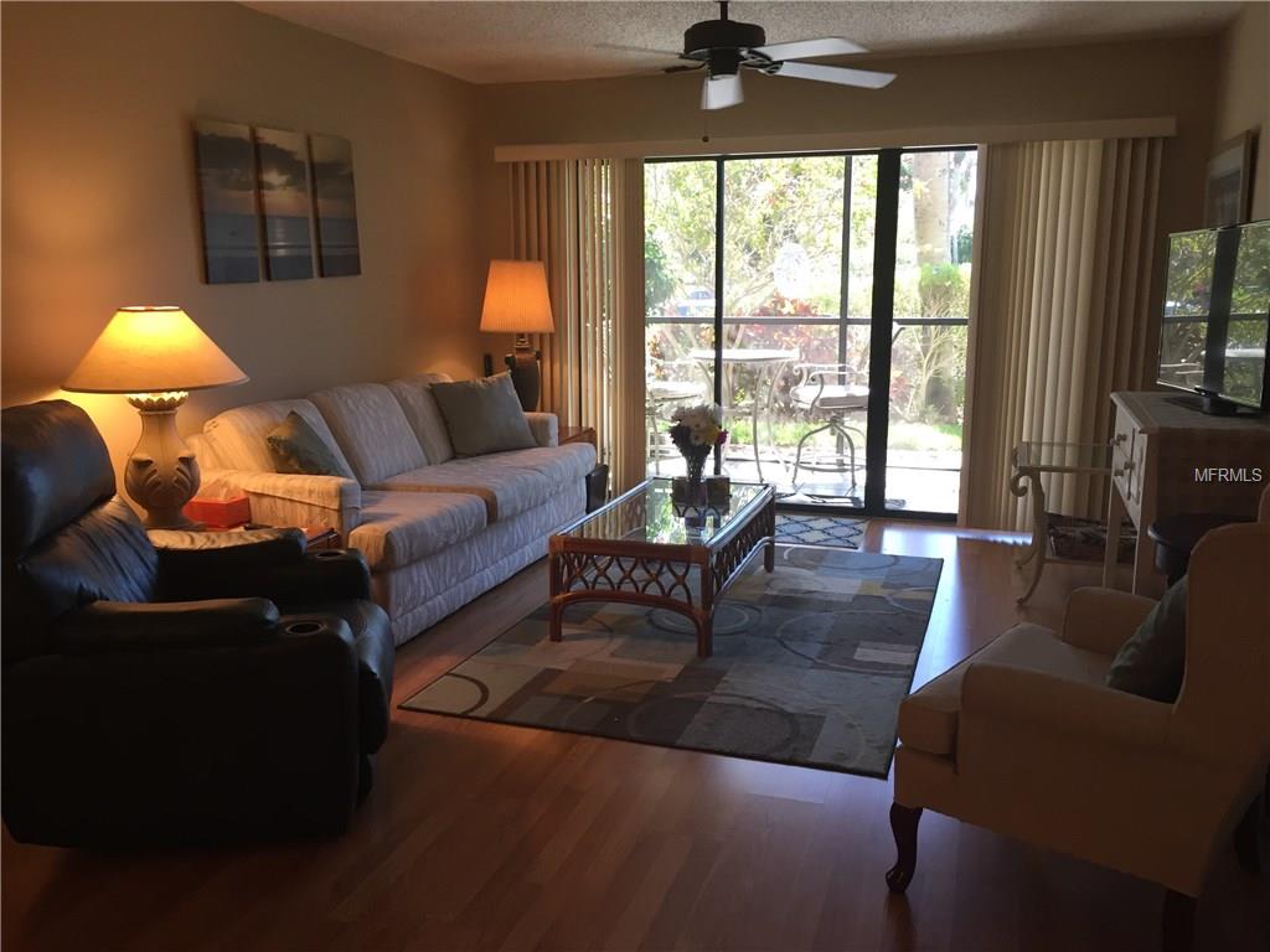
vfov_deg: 48.2
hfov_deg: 61.7
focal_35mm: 29
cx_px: 635
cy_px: 476
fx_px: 1064
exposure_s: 1/30
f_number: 2.2
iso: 32
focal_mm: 4.15
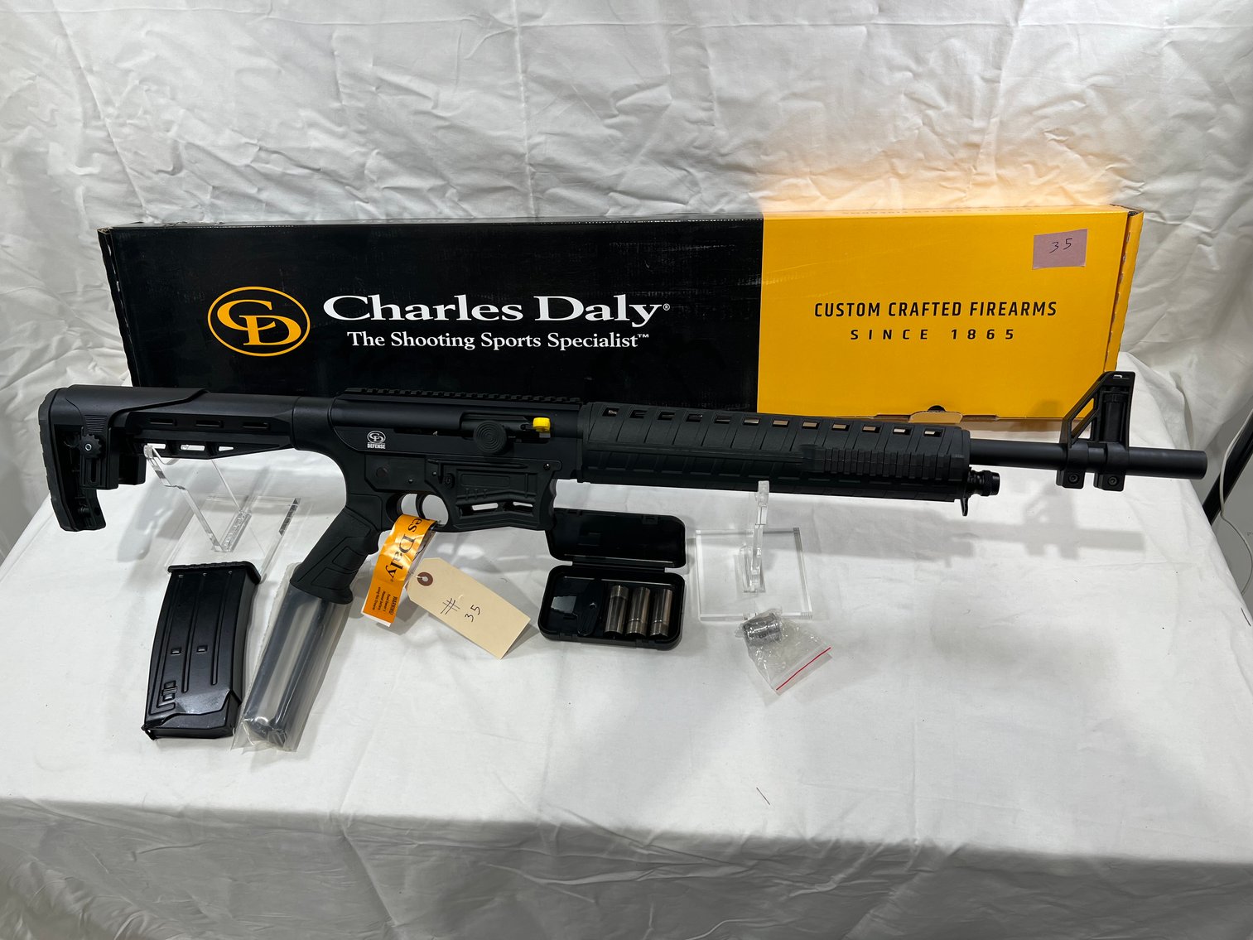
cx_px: 626
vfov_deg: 53.1
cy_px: 470
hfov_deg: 67.3
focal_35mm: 26
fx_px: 941
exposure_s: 1/127
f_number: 1.5
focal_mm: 5.7
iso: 32
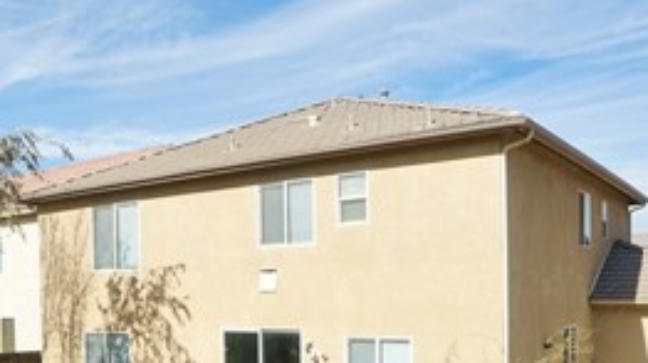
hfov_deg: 47.7
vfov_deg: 28.1
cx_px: 166
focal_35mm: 41
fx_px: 704
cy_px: 307
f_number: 11
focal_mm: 16
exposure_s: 1/125
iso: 100
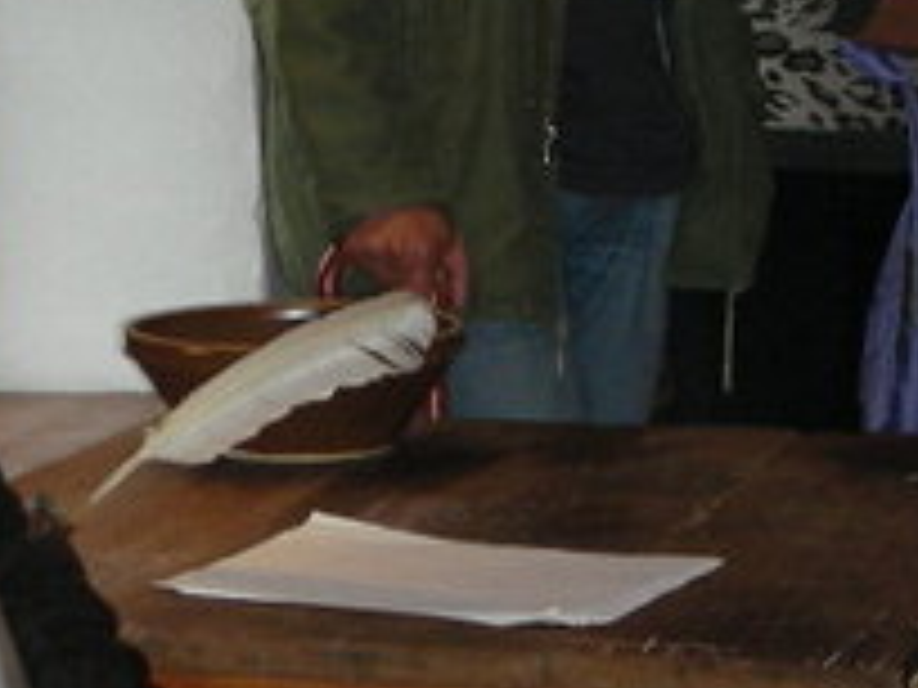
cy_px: 454
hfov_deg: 14.3
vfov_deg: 10.8
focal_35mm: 137
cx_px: 176
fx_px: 3633
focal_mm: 5.8
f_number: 3
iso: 101
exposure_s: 1/60.1
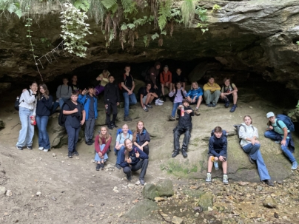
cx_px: 151
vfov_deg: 51.4
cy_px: 111
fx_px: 233
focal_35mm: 27
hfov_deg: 65.3
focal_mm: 4.2
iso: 500
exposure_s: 1/60
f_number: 1.6
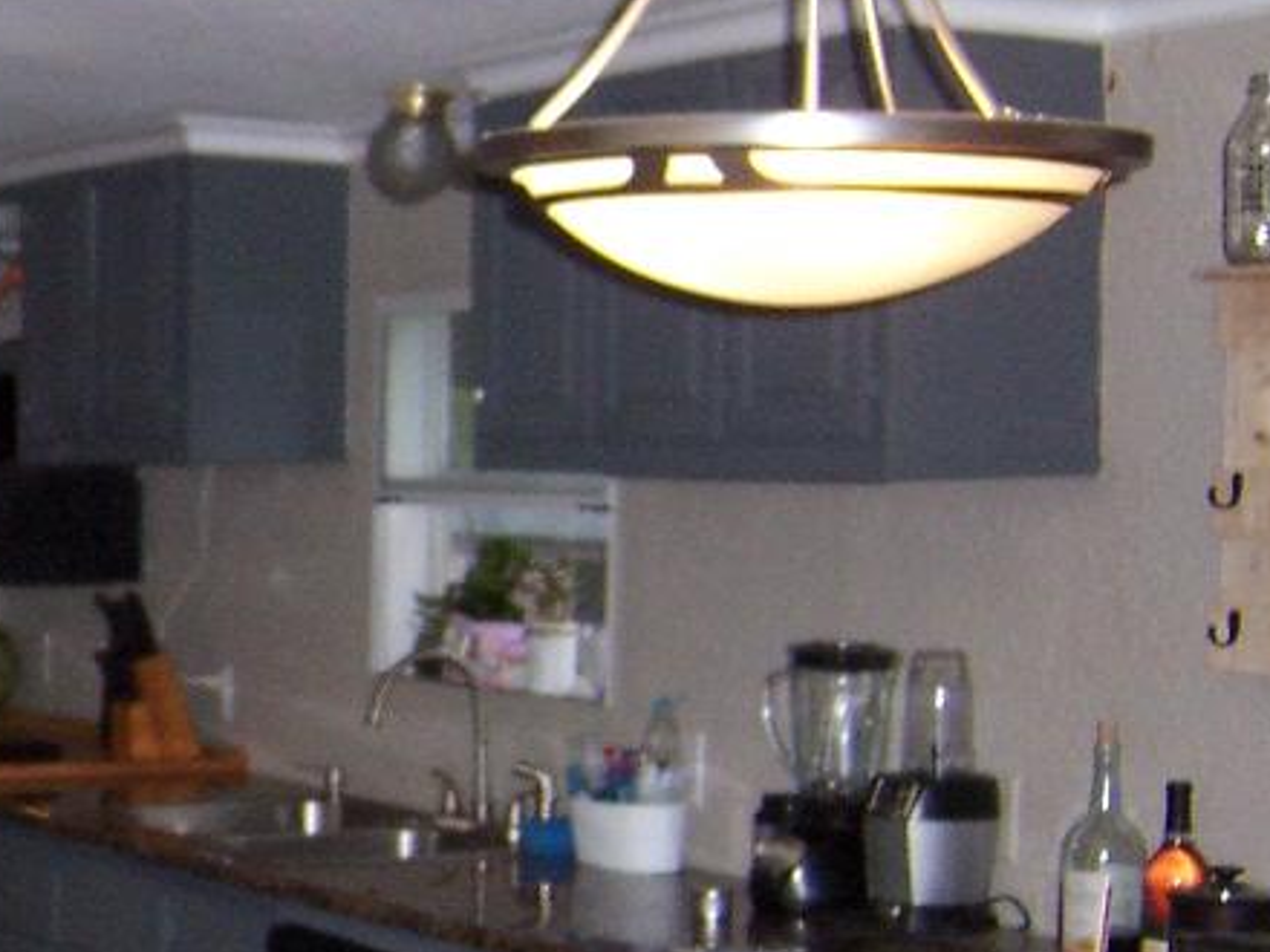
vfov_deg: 16.3
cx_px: -436
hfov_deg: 19.8
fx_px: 3302
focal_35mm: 90
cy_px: 704
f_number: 2.8
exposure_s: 1/60
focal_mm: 5.5
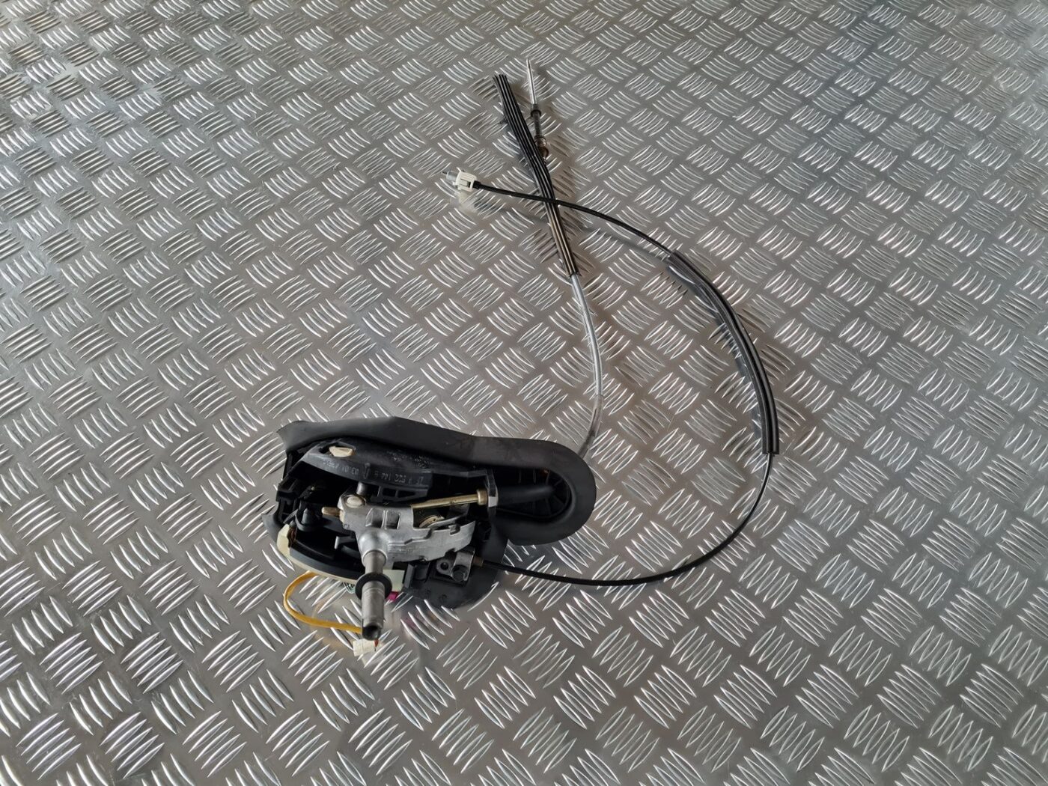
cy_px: 393
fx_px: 787
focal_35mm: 26
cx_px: 524
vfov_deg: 53.1
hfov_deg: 67.3
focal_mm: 5.4
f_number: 1.8
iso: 320
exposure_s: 1/100
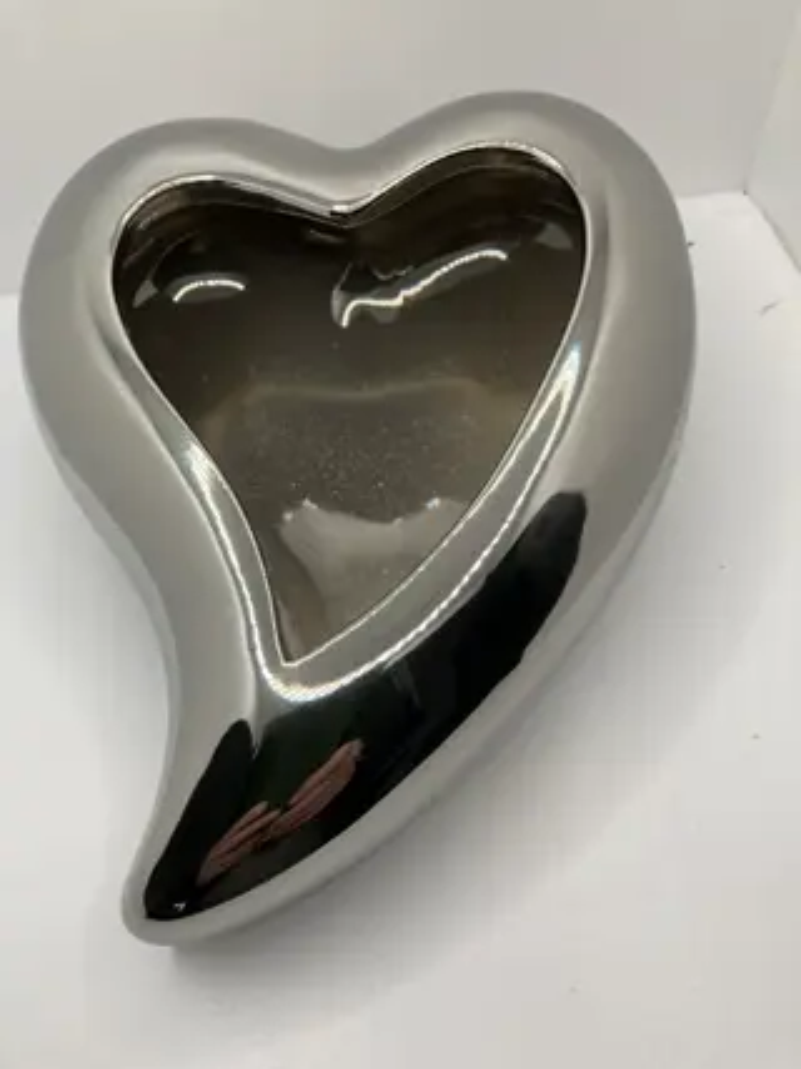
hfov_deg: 49.7
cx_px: 400
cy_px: 534
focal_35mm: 28
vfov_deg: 63.5
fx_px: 864
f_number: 1.8
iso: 20
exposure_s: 1/262
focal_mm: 3.99
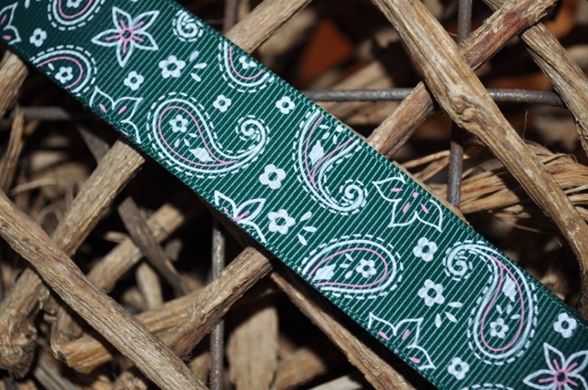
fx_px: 979
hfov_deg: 33.4
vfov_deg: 22.6
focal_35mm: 60
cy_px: 195
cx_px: 294
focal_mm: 40
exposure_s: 1/60
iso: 200
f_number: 5.3
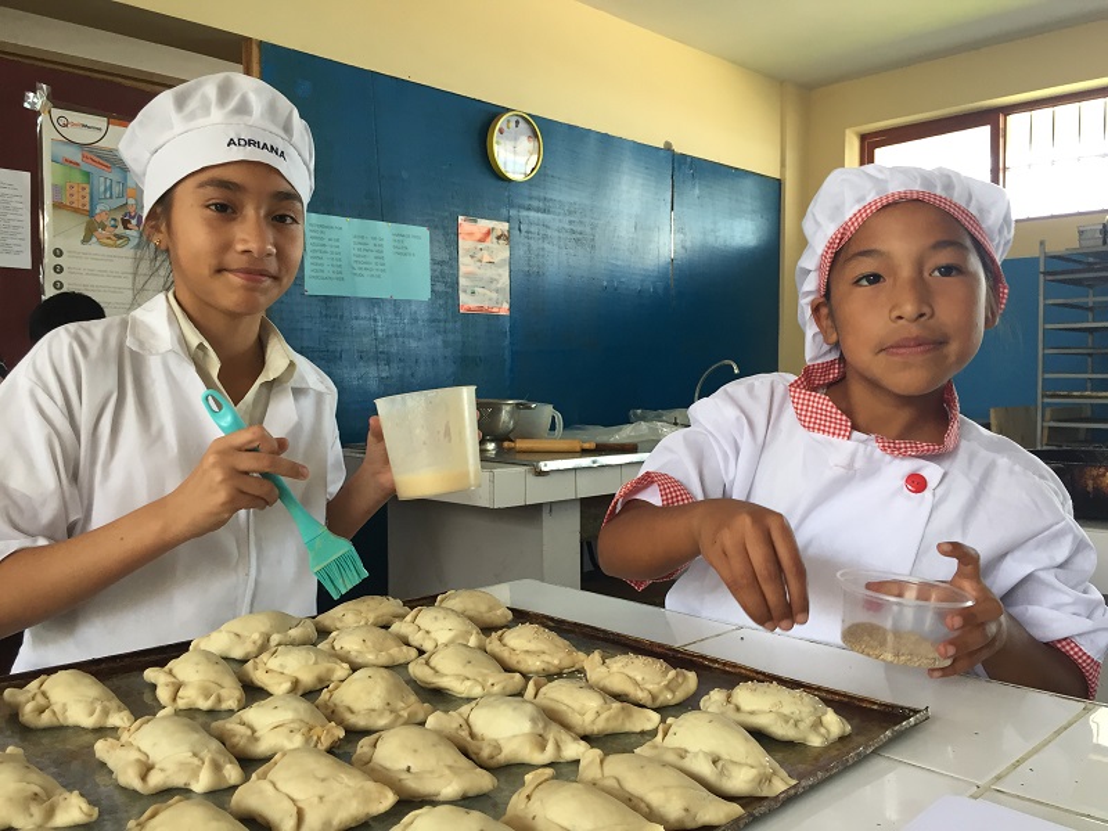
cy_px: 416
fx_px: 928
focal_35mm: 29
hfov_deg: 61.7
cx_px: 554
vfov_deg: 48.2
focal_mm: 4.15
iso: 32
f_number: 2.2
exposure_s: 1/30
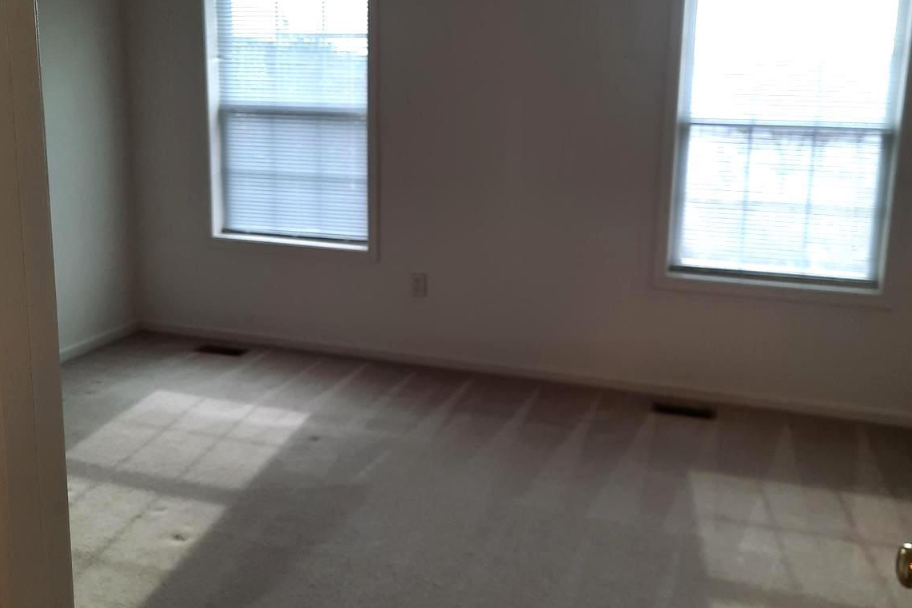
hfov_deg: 54.4
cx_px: 456
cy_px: 252
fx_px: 887
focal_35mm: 35
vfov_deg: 37.8
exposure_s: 1/120
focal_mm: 4.6
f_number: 2
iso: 40
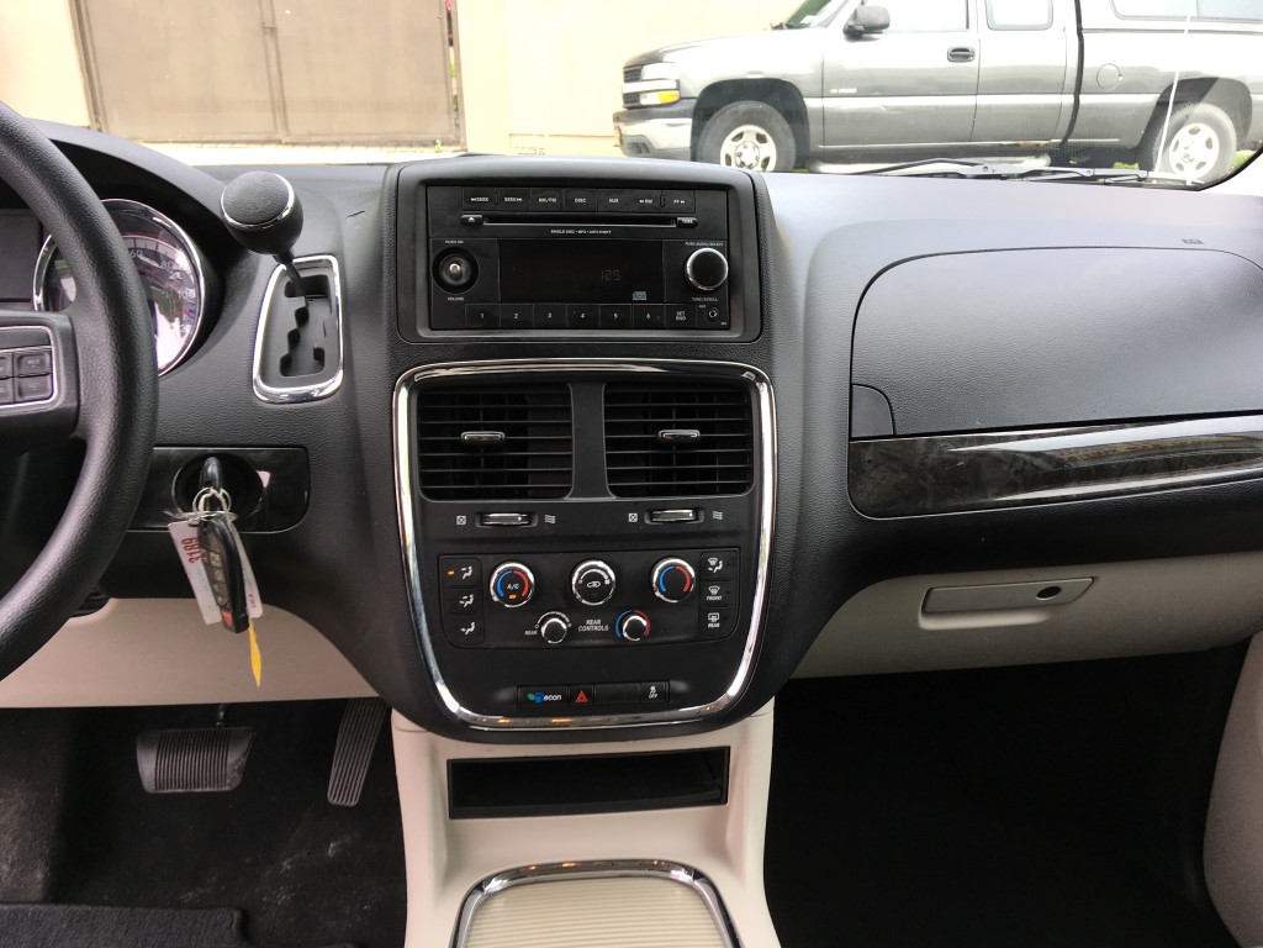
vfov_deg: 48.2
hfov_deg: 61.7
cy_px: 474
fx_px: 1058
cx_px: 632
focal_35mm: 29
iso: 25
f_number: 2.2
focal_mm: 4.15
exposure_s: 1/120
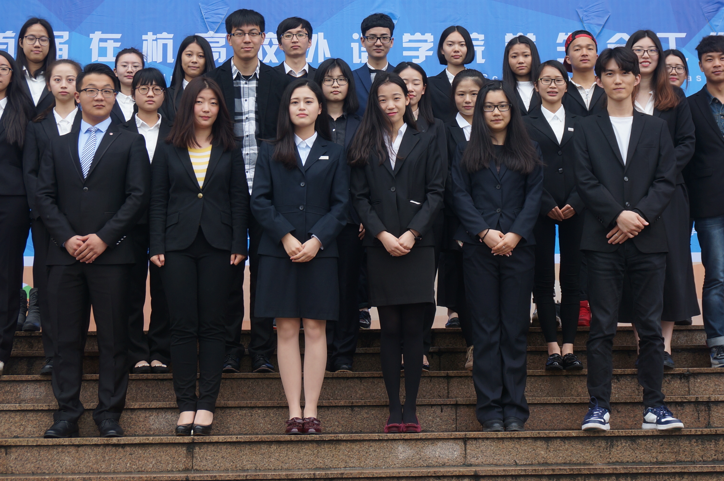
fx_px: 1547
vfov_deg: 17.6
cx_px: 376
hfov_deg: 26.3
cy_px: 129
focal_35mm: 77
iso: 100
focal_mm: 32
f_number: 5.6
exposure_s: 1/60
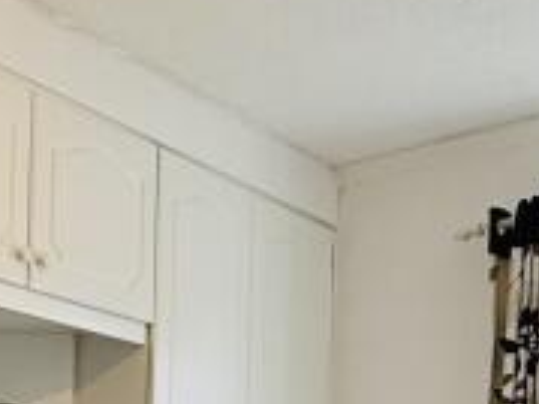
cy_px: 630
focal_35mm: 80
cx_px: -193
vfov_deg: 16.5
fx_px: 1245
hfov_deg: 21.6
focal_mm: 2.22
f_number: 2.2
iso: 80
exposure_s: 1/99
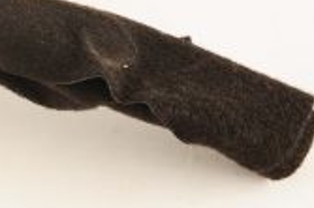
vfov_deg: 7.5
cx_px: -162
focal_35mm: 180
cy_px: -123
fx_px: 1568
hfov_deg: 11.0
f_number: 13
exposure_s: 1/160
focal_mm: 50
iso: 1600
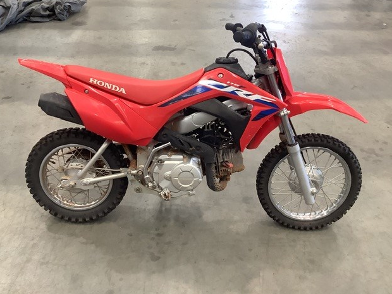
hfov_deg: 56.8
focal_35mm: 32
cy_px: 146
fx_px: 362
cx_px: 191
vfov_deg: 44.2
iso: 160
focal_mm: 3.3
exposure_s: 1/50
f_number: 2.4
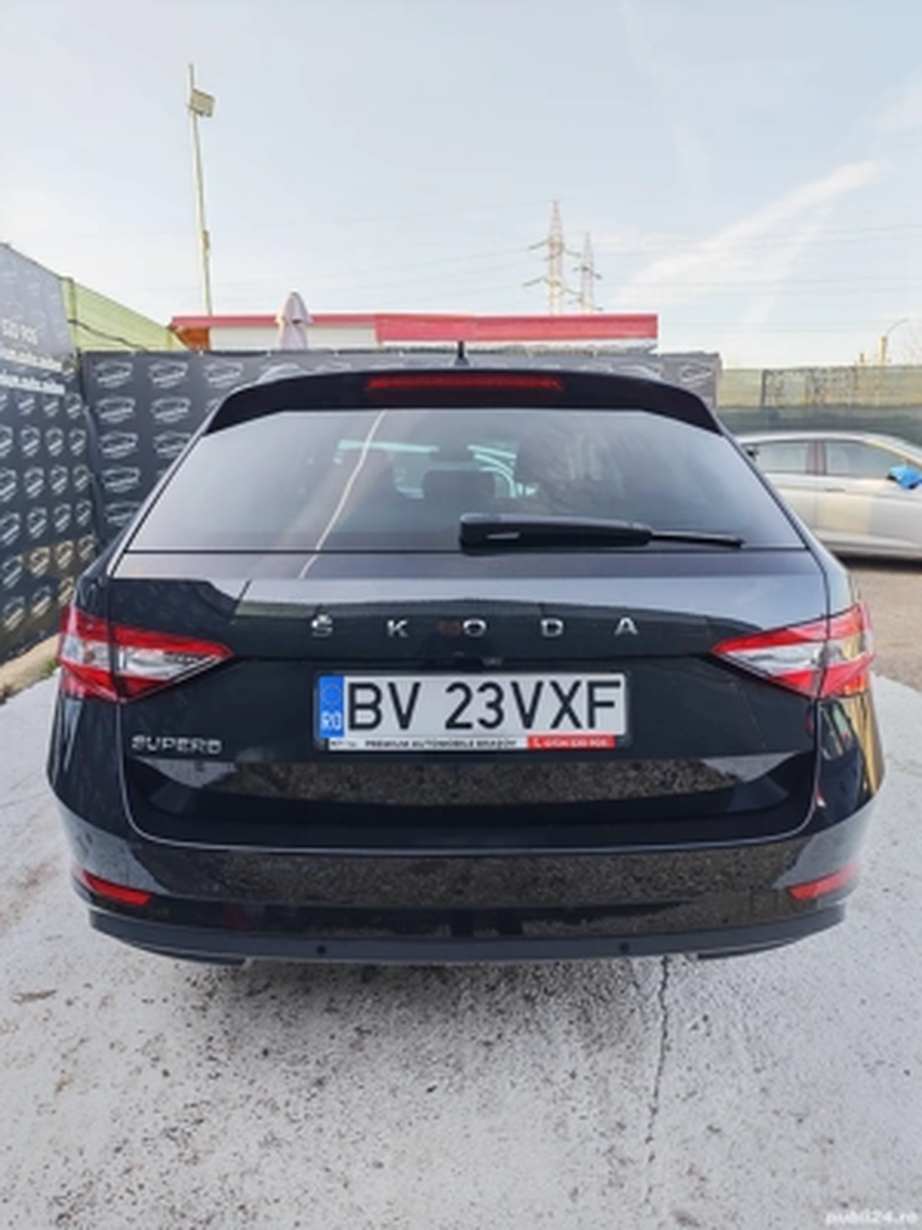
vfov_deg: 71.6
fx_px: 852
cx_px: 461
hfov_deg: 56.8
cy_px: 615
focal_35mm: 24
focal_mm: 6.12
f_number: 1.9
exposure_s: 1/140
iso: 50
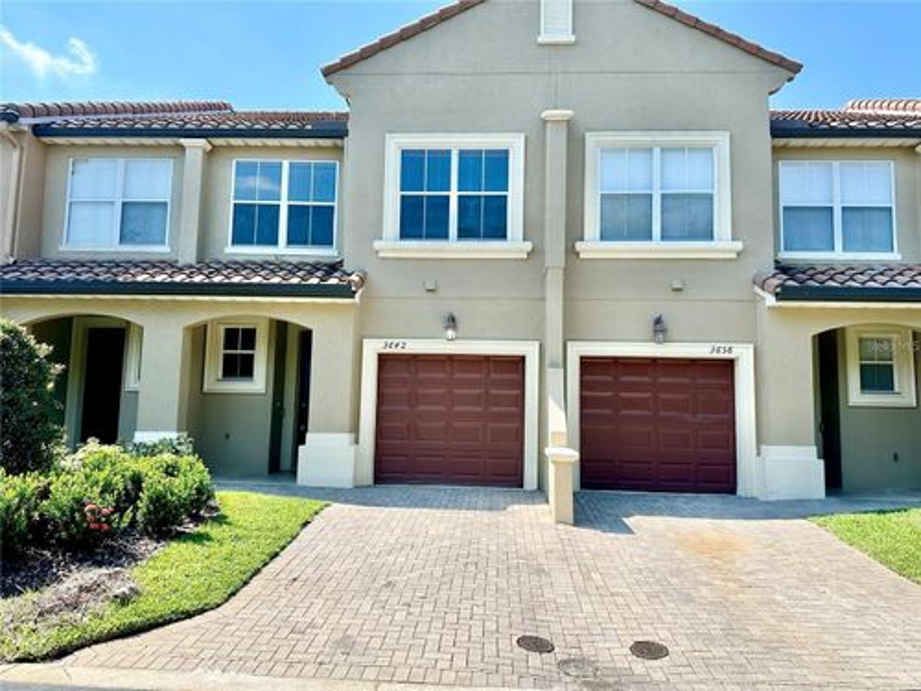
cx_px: 460
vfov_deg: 56.8
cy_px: 346
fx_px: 639
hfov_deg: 71.6
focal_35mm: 24
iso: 80
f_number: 1.78
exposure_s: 1/2110
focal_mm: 6.86
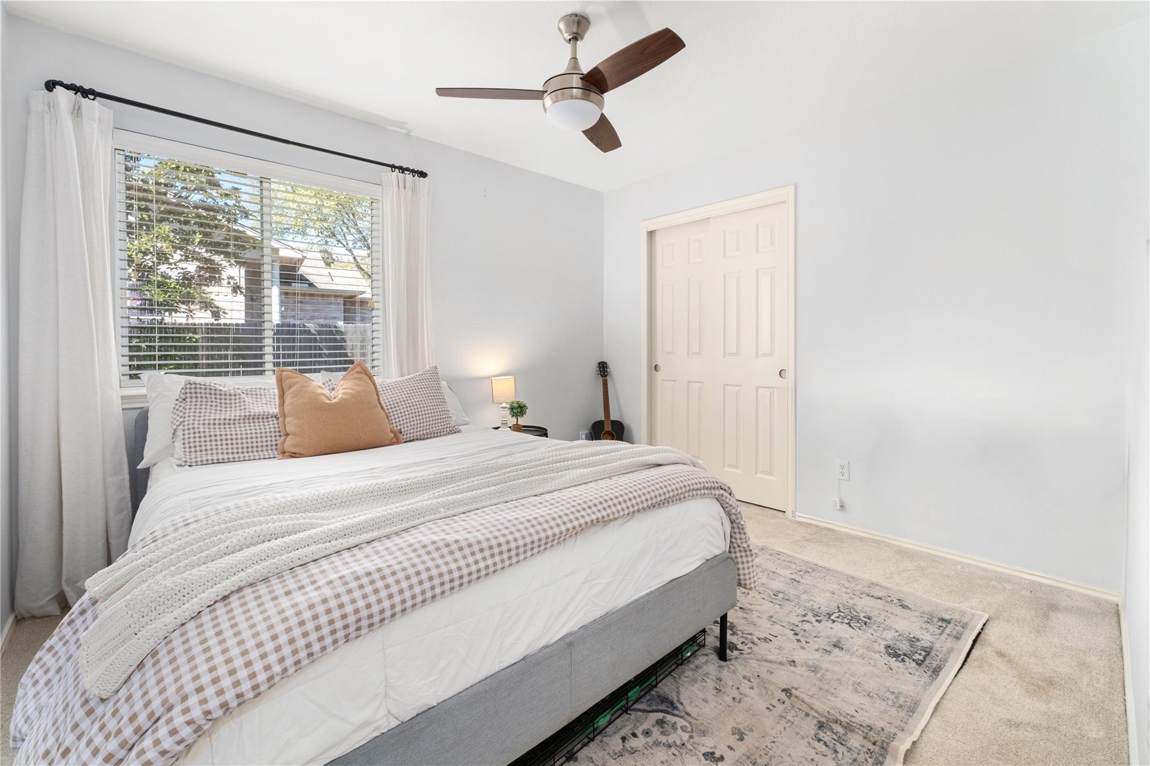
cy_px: 383
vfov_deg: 77.3
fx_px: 479
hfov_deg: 100.4
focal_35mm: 15
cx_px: 575
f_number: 8
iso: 400
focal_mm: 10
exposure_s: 1.3
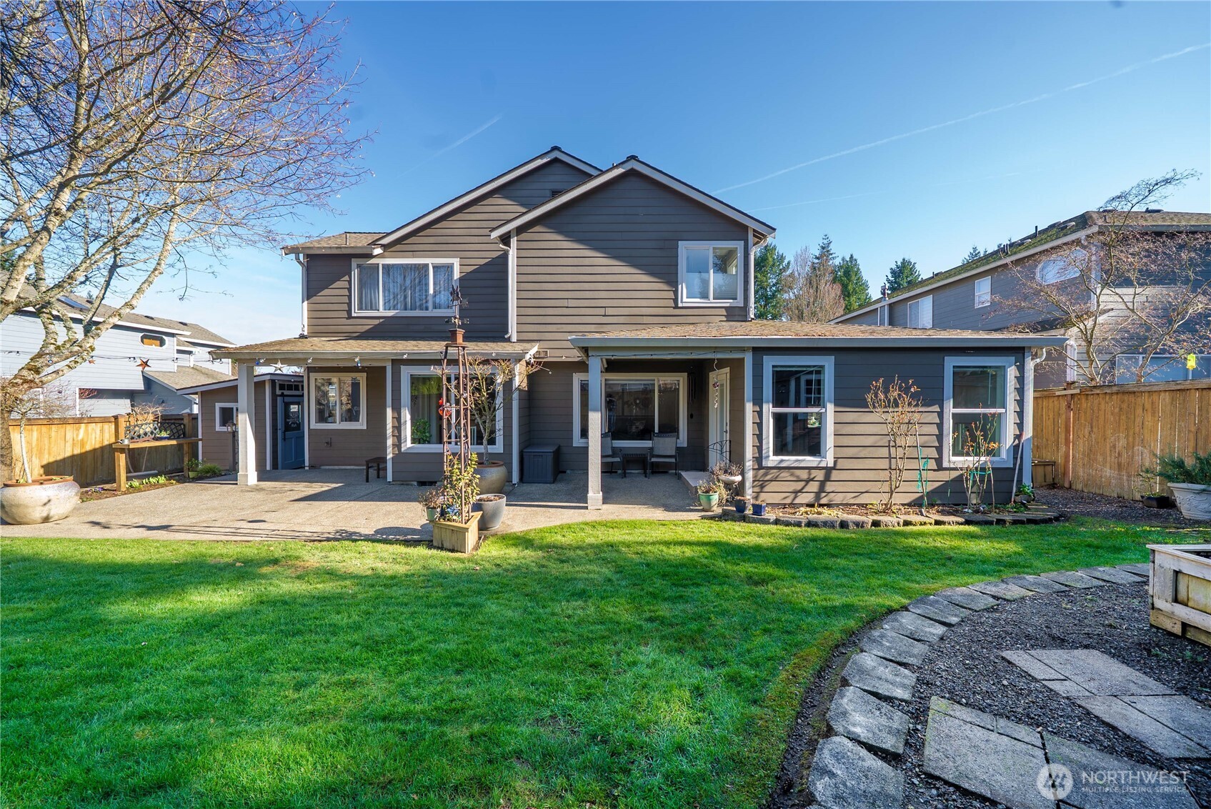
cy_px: 404
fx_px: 438
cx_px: 606
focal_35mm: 13
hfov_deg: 108.3
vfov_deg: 85.5
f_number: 7.1
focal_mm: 13
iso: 80
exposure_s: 1/40
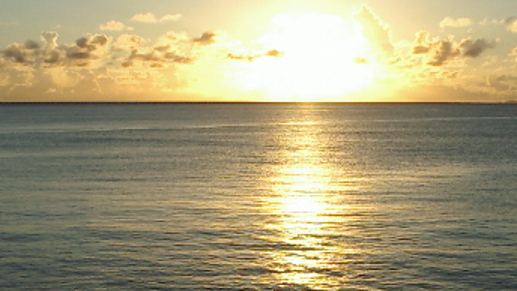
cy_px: 177
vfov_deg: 15.7
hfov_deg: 27.5
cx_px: 307
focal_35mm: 77
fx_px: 1056
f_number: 4.8
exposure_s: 1/640
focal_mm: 5.8
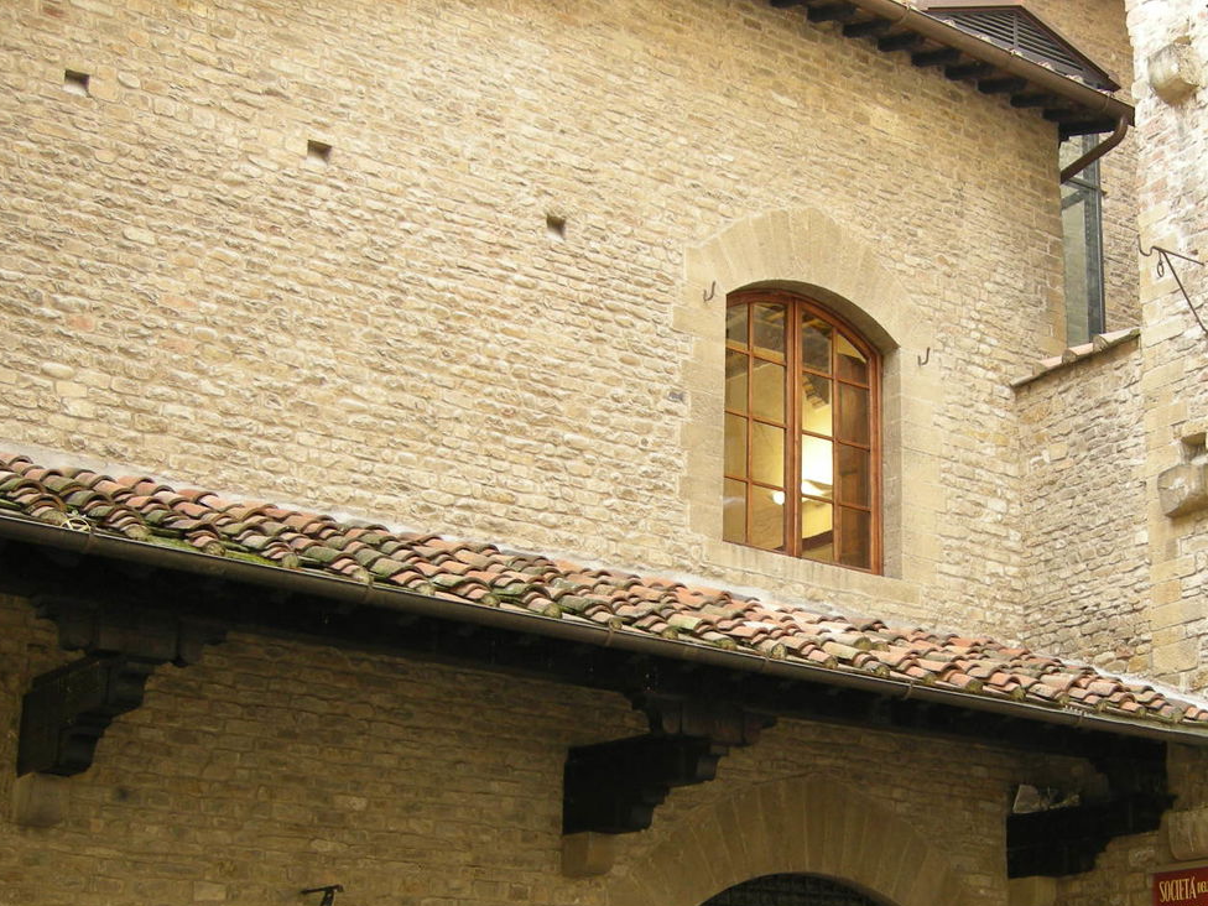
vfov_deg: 24.5
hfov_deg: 32.1
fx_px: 2059
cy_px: 693
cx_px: 911
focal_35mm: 59
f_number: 2.7
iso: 93
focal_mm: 7.5
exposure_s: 1/59.6
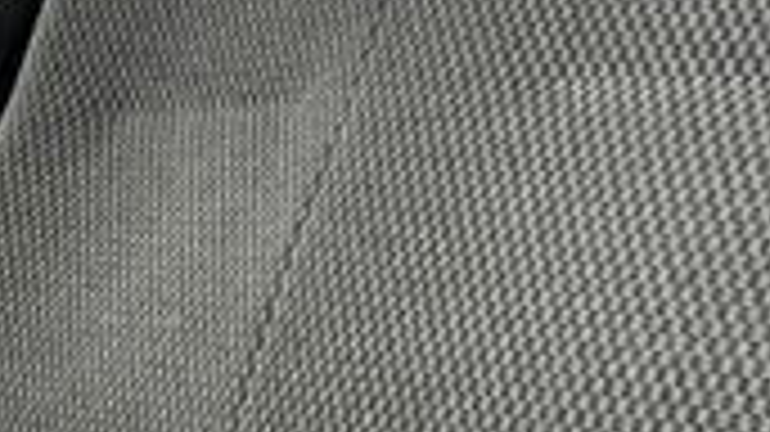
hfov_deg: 21.0
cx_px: -9
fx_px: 2000
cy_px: 158
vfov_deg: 12.3
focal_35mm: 98
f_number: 1.78
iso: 80
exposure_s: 1/1172
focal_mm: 6.76
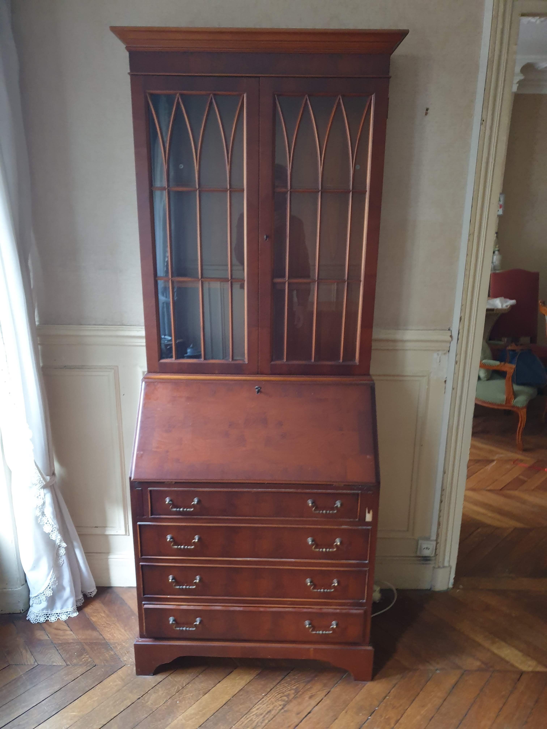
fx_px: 548
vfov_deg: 67.3
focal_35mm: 26
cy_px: 364
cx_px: 274
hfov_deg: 53.1
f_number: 1.5
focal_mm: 4.3
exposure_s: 1/10
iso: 250
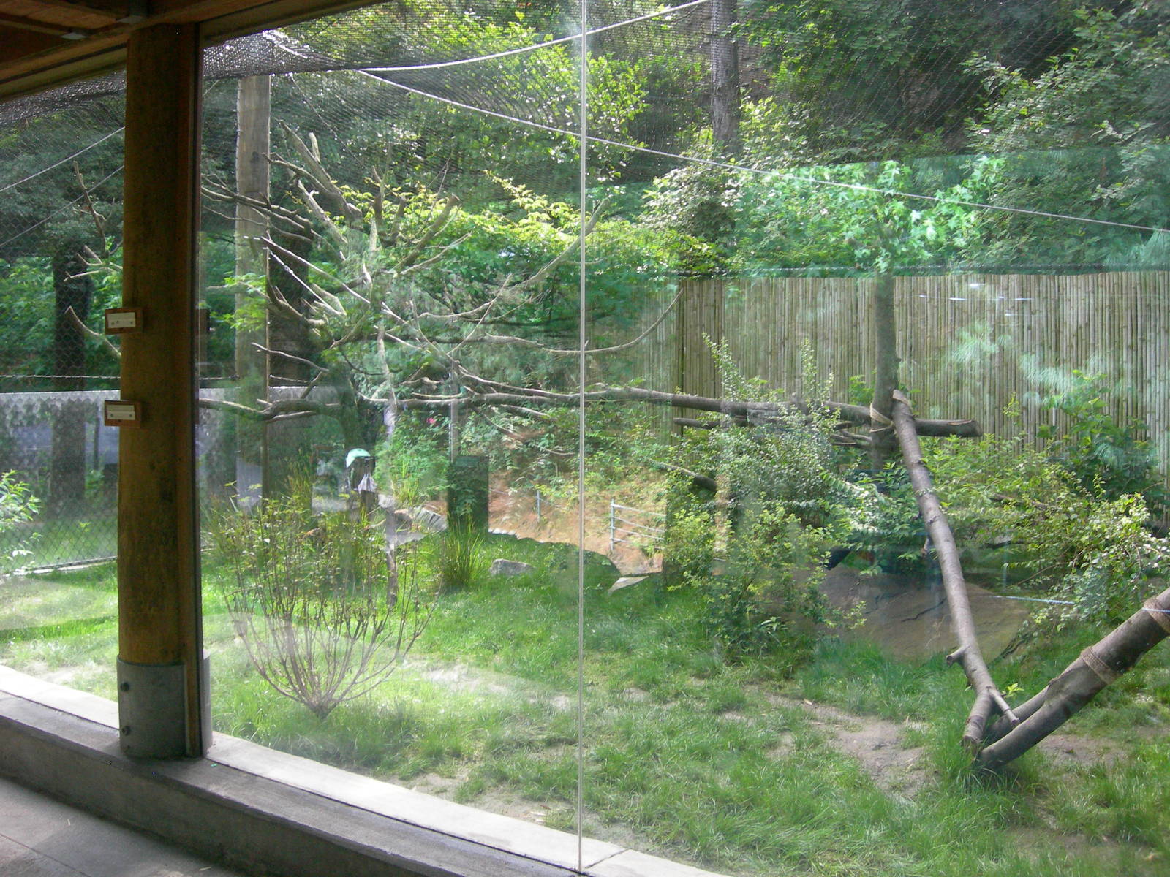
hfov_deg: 49.0
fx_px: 1284
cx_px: 585
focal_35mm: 38
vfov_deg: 37.7
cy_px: 438
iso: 200
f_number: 2.8
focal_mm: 7.8
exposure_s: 1/136
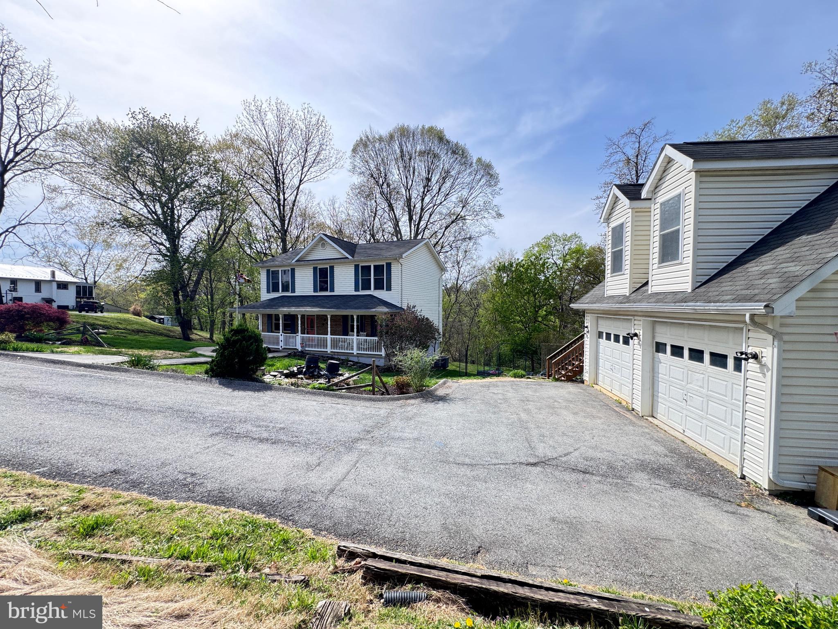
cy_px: 314
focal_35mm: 14
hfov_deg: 102.1
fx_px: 339
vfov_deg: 85.7
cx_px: 419
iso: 40
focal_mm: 2.22
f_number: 2.2
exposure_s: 1/438
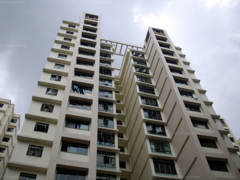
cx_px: 120
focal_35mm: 37
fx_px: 256
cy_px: 90
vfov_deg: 38.6
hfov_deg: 50.2
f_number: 5.6
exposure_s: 1/250
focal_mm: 6.2
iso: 80
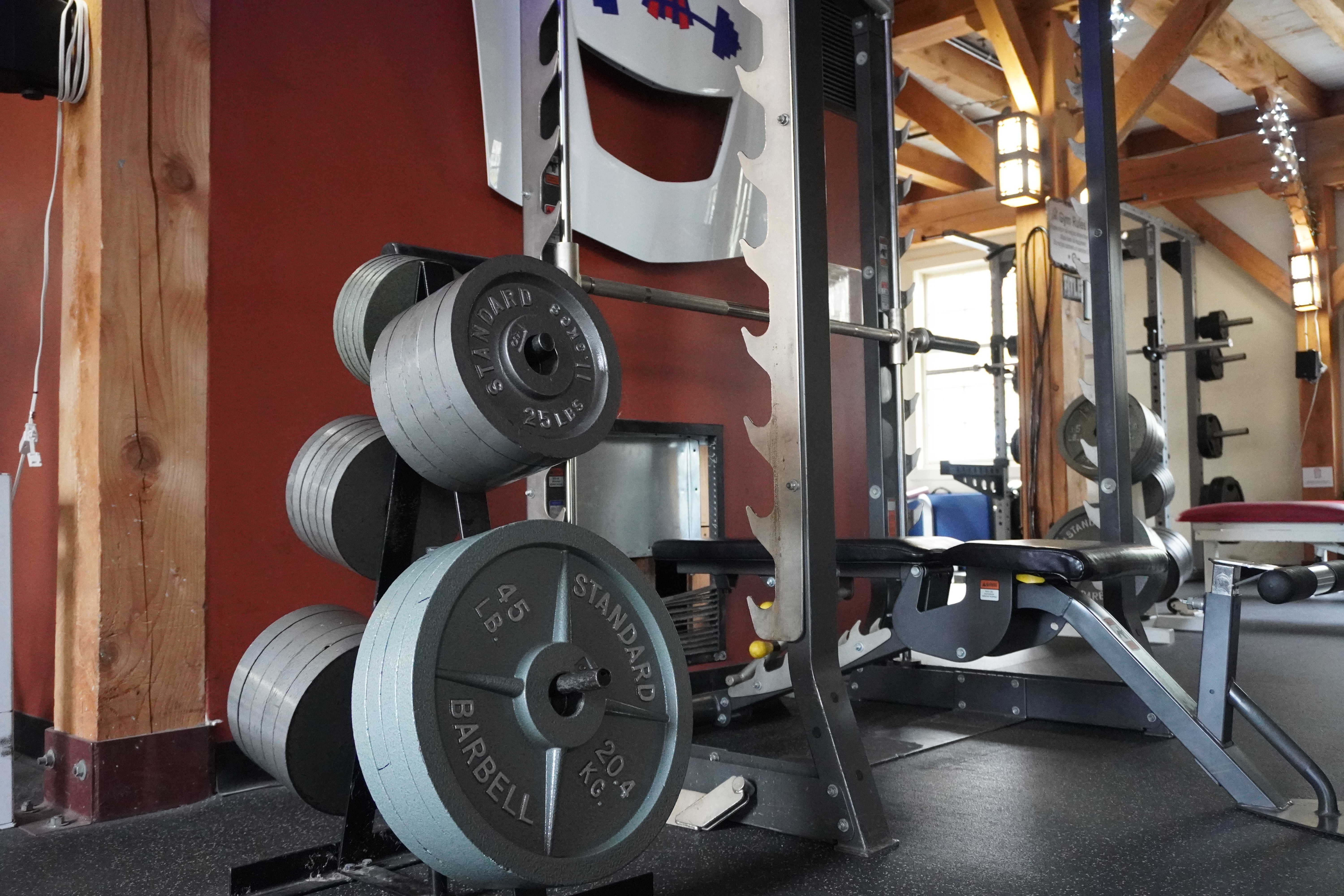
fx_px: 1176
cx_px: 672
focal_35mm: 32
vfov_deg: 41.7
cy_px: 448
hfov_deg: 59.5
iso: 6400
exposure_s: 1/160
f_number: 4
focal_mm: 21
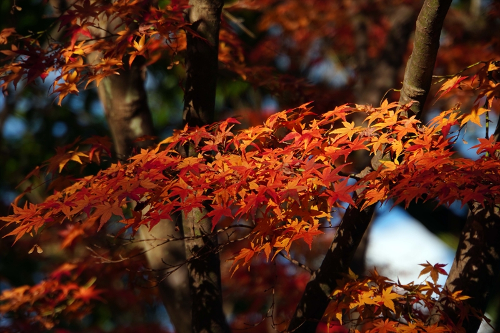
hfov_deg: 6.9
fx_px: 4166
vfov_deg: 4.6
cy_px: 166
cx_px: 250
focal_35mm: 300
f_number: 7.1
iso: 100
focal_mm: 200
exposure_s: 1/400
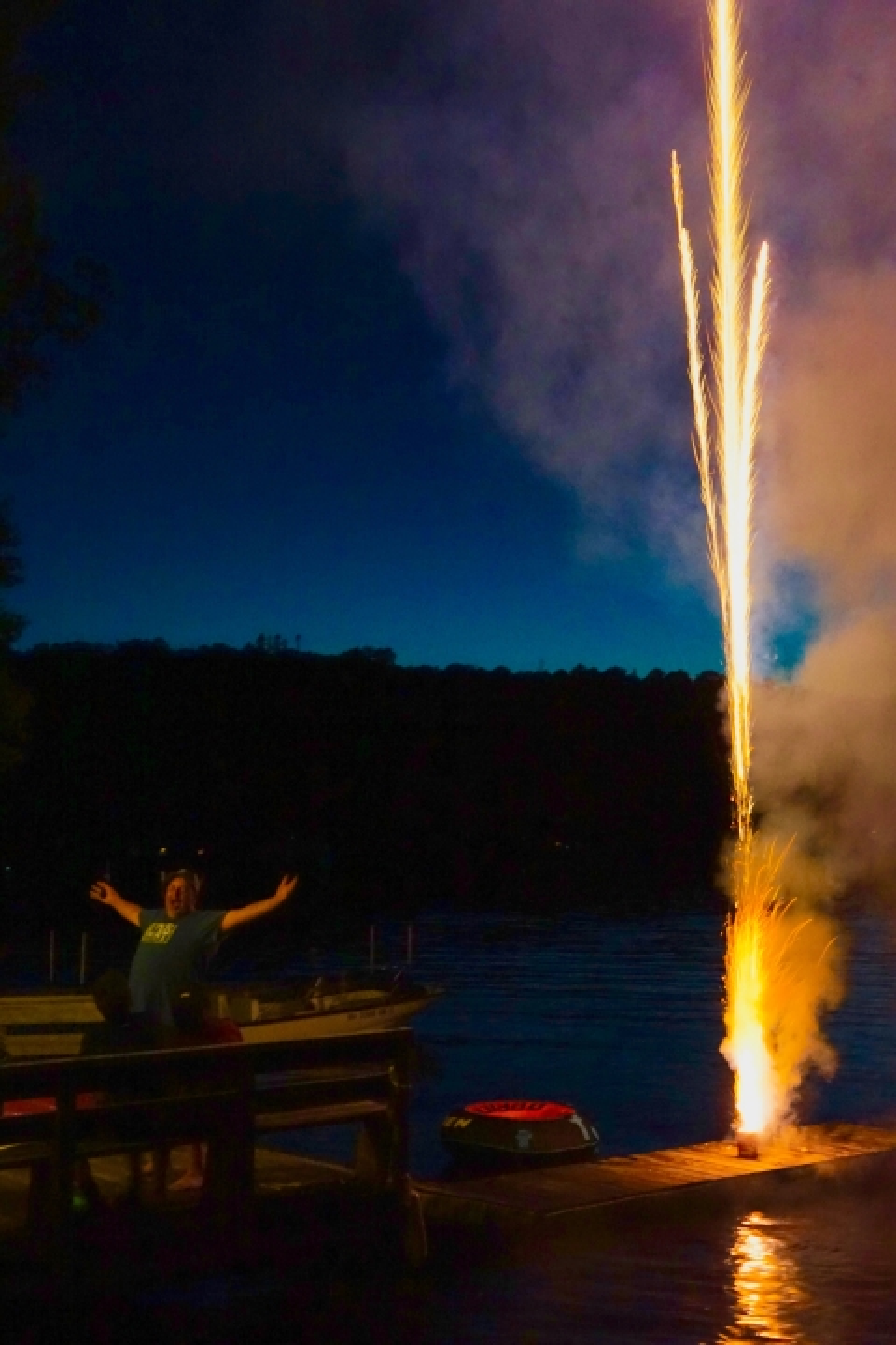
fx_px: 1867
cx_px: 448
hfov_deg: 27.0
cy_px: 672
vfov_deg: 39.6
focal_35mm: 50
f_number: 10
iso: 6400
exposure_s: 1/6
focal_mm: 50
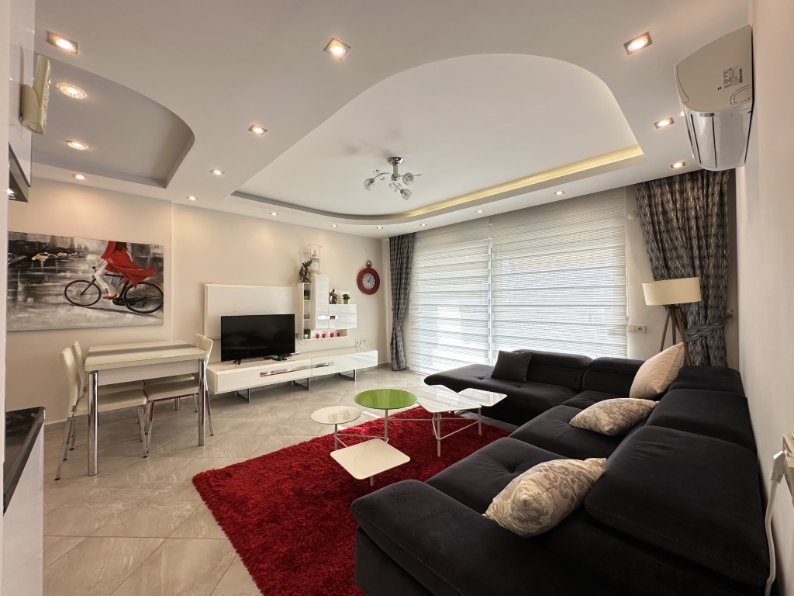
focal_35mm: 14
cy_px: 298
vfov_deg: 85.7
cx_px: 397
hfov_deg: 102.1
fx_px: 321
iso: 50
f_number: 2.2
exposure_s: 1/99
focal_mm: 2.22
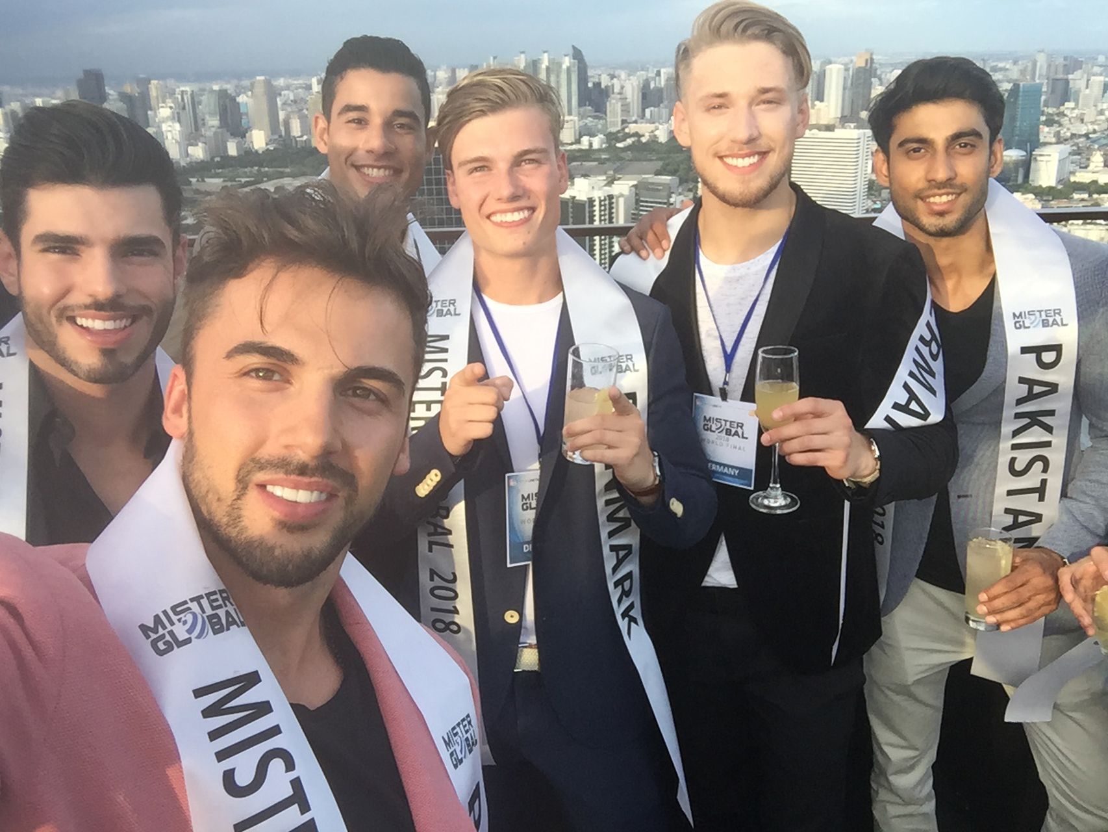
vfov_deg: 45.5
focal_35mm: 31
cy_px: 416
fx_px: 992
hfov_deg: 58.3
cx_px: 554
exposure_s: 1/329
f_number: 2.2
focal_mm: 2.65
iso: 32
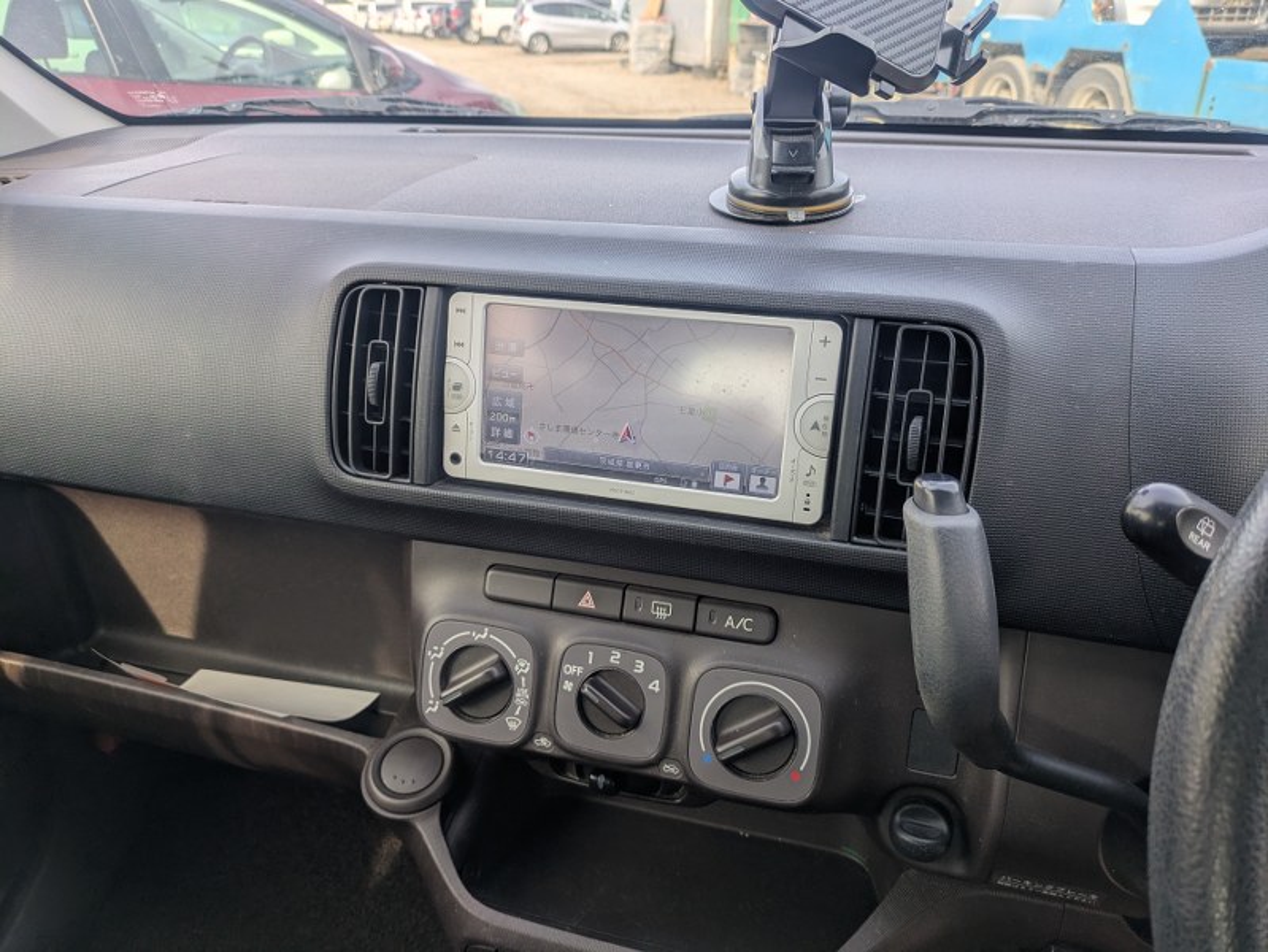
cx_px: 634
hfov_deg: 69.4
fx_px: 916
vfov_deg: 54.9
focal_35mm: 25
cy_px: 476
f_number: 1.89
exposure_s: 1/366
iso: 44
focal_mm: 5.43
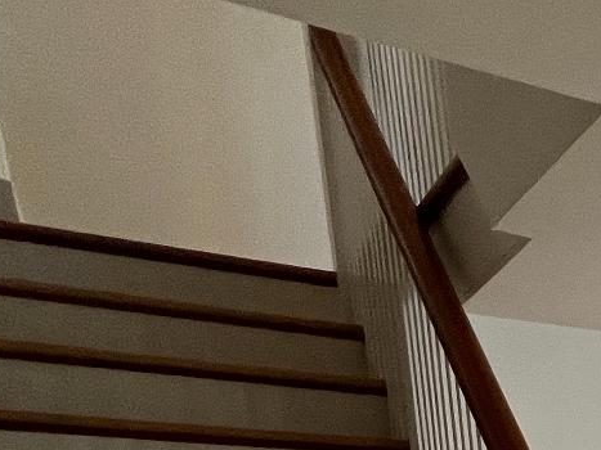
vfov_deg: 20.2
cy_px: 759
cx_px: 1139
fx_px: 989
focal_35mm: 57
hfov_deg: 20.5
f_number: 1.8
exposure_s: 1/122
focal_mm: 1.57
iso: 64
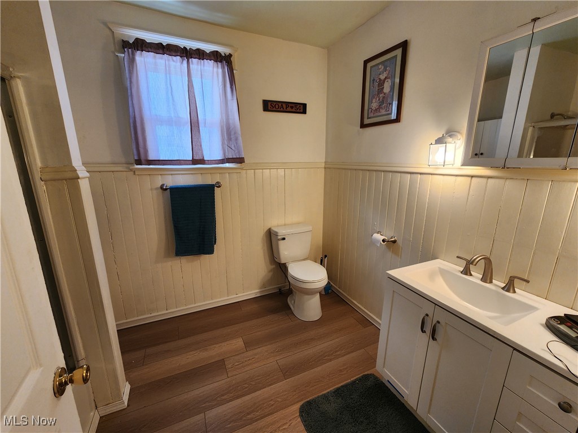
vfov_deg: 89.9
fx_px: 217
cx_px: 289
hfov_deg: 106.2
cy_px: 216
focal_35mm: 13
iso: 160
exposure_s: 1/60
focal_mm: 2.2
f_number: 2.2
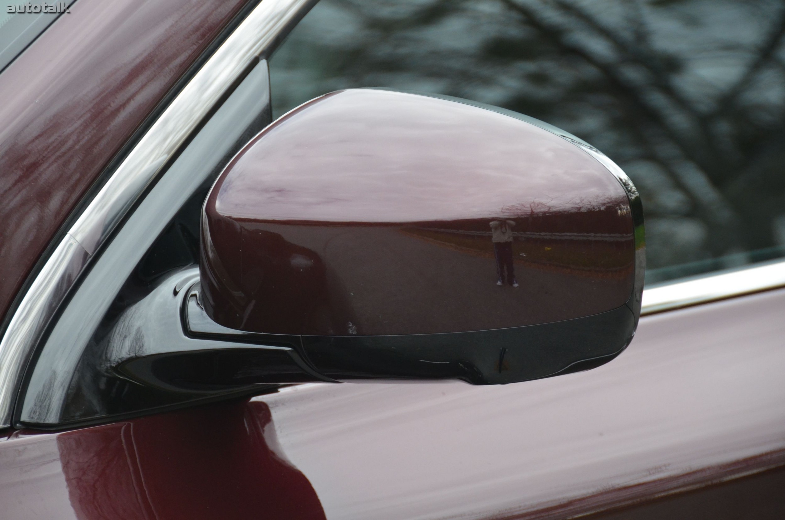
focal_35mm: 255
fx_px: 5549
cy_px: 260
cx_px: 392
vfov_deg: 5.4
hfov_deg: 8.1
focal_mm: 170
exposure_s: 1/500
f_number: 5.6
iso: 1100
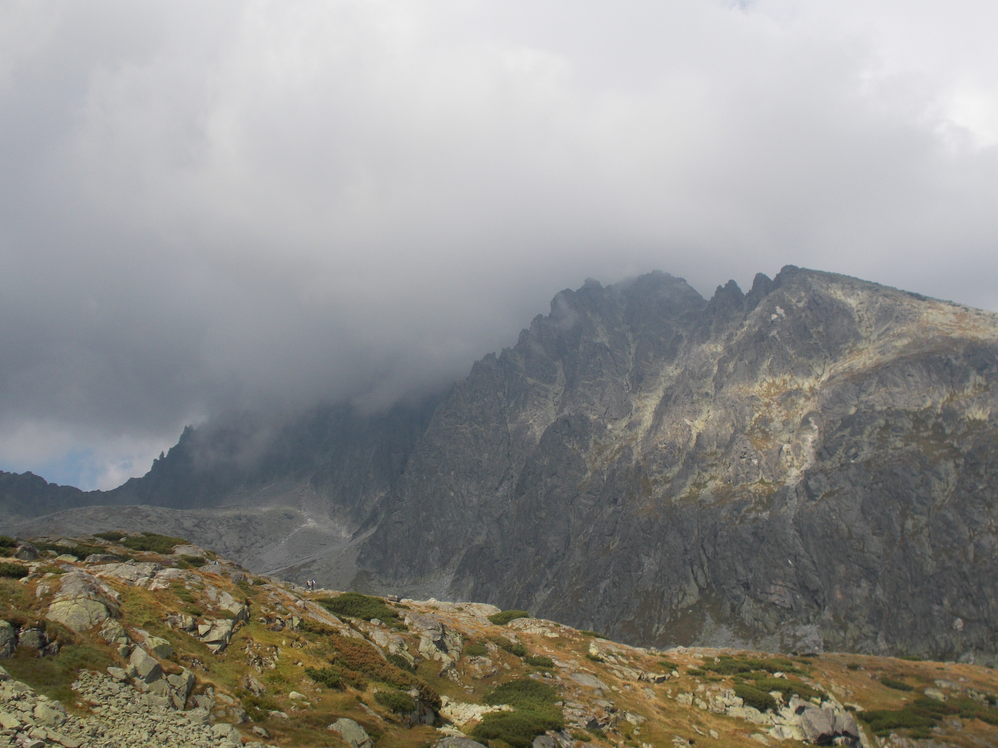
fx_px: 1269
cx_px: 499
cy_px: 374
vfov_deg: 32.9
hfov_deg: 42.9
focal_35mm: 44
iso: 80
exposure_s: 1/125
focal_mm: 7.9
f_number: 10.6
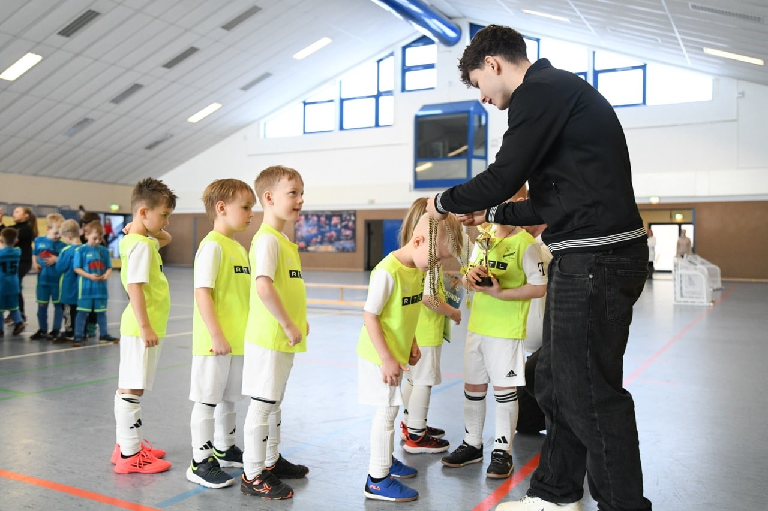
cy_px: 256
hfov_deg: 55.8
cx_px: 384
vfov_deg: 38.9
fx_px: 725
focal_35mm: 34
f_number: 2.8
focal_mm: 34
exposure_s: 1/640
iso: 5000
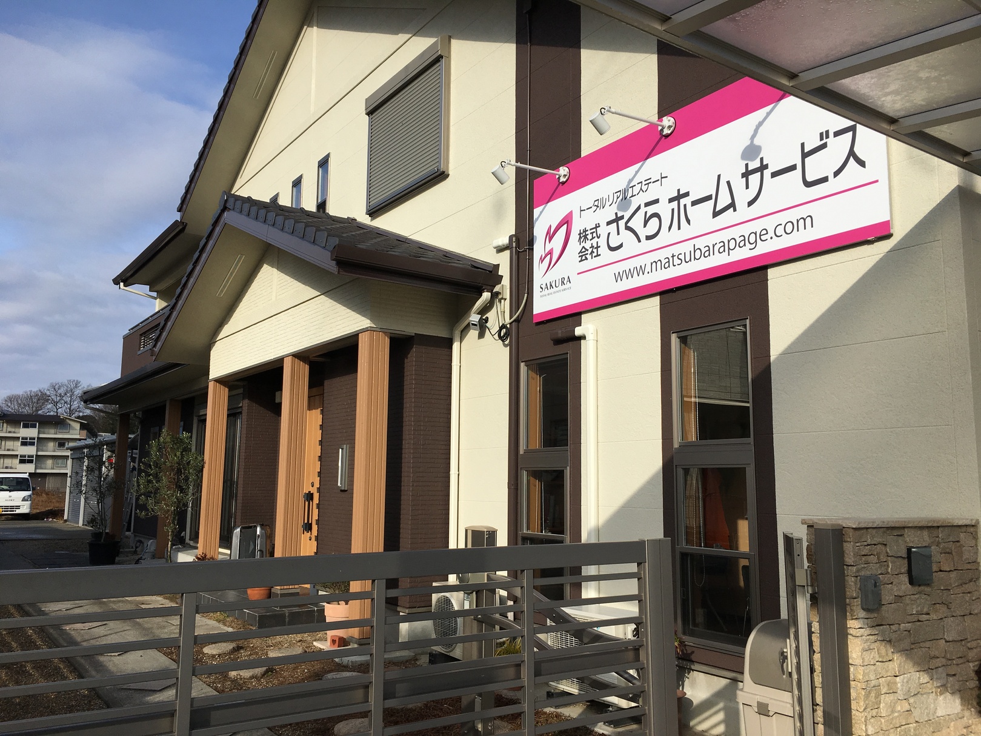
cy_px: 368
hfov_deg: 61.7
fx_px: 822
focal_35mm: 29
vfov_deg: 48.2
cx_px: 490
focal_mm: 4.15
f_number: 2.2
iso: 25
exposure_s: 1/1876
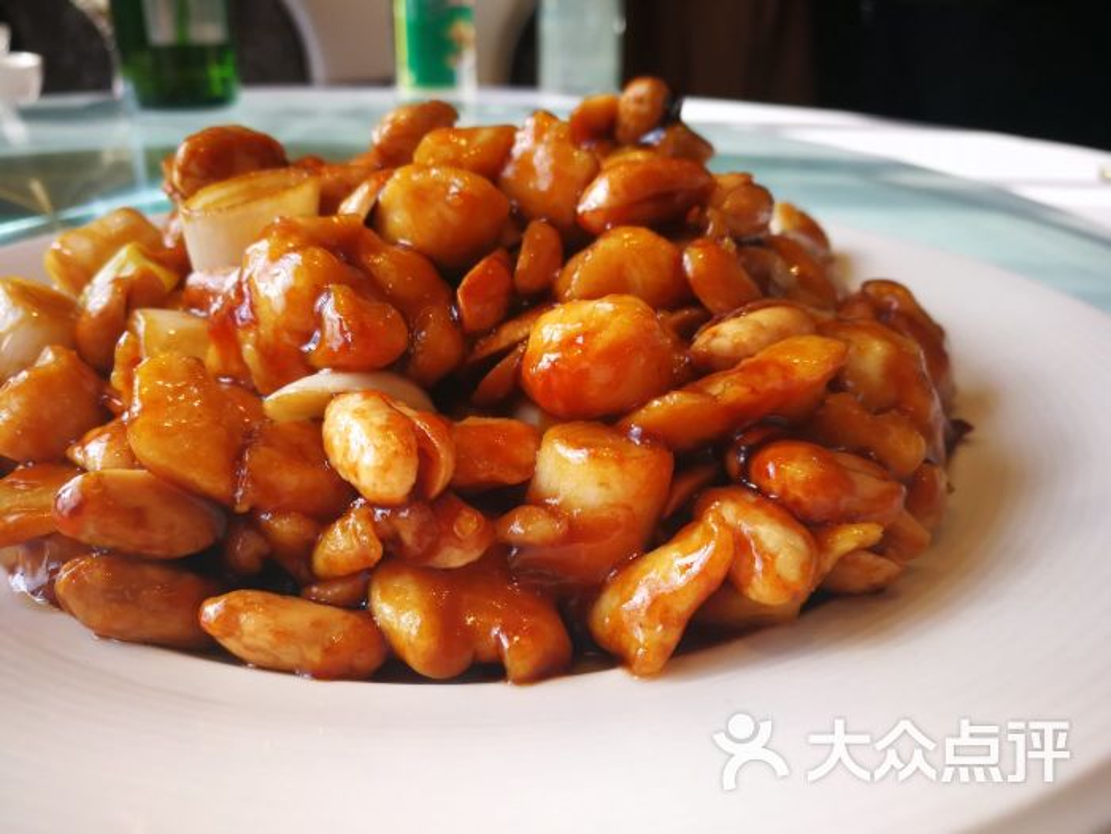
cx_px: 556
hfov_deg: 65.3
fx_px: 867
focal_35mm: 27
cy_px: 417
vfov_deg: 51.4
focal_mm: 3.95
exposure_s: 1/50
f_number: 2.2
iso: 125
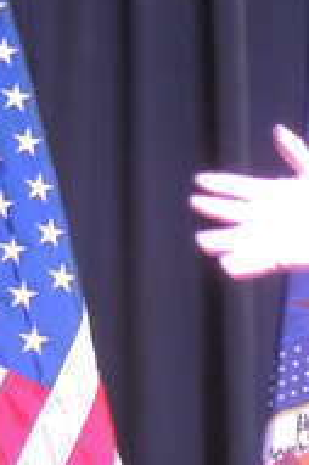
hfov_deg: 3.5
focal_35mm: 393
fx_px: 5069
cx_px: 701
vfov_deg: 5.2
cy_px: 307
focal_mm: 16
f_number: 4.1
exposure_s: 1/30
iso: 800
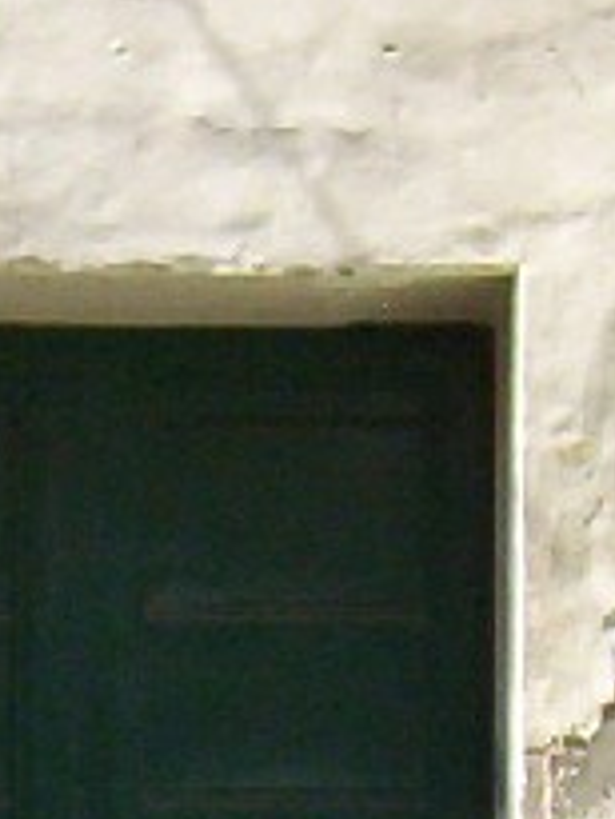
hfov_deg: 7.1
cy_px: 1195
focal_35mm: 208
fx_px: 4922
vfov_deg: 9.3
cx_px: 196
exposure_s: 1/556
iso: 100
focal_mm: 5.54
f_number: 2.76
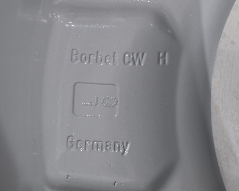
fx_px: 662
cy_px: 95
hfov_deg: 20.5
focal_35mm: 94
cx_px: 113
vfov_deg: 16.4
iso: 400
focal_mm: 55
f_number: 5.6
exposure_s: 1/60
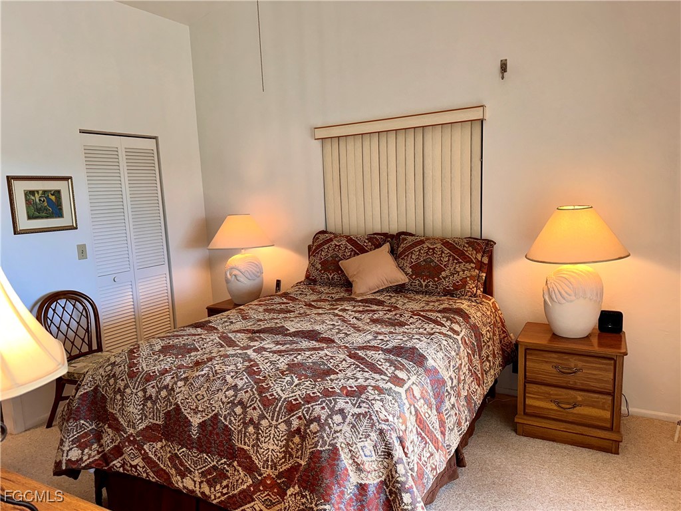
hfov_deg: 71.6
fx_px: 472
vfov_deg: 56.8
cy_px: 256
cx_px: 340
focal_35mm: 24
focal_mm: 6.86
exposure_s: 1/120
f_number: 1.78
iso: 125
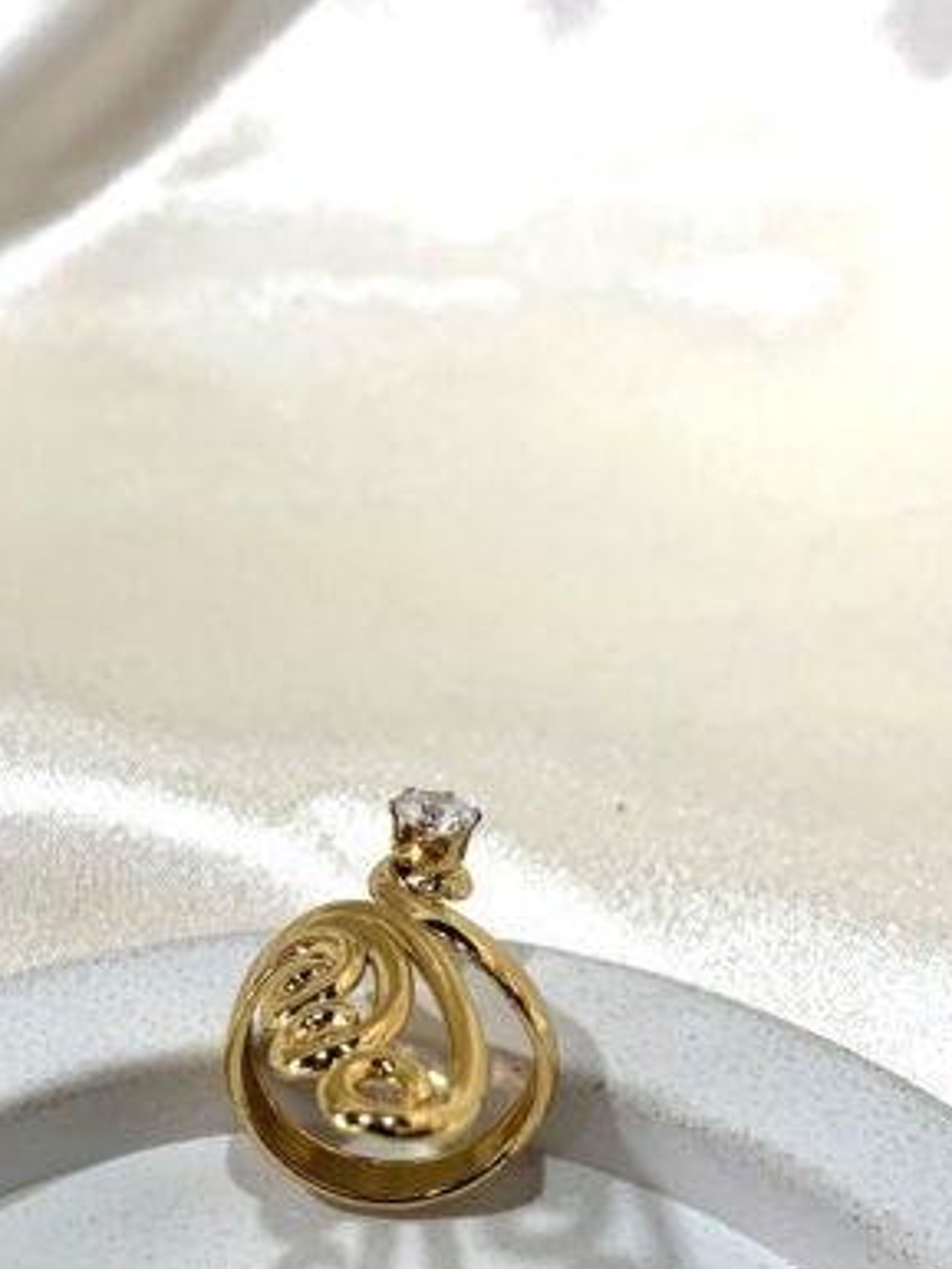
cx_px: 376
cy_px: 758
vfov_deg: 35.4
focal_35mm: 54
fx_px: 1979
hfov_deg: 27.0
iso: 80
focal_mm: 4.25
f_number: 1.8
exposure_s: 1/100
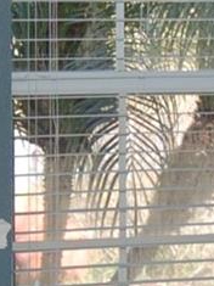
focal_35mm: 225
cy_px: 168
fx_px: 1859
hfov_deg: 6.5
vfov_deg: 8.8
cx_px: 260
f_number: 3.8
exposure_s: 1/320
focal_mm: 23
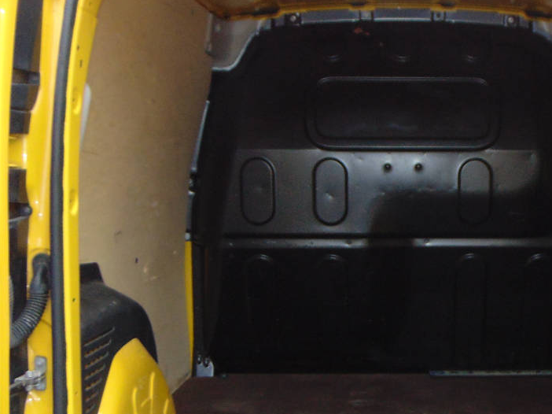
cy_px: 306
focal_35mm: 57
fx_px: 909
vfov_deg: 25.4
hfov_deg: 33.0
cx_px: 430
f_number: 3
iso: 200
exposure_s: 1/30
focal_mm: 4.5
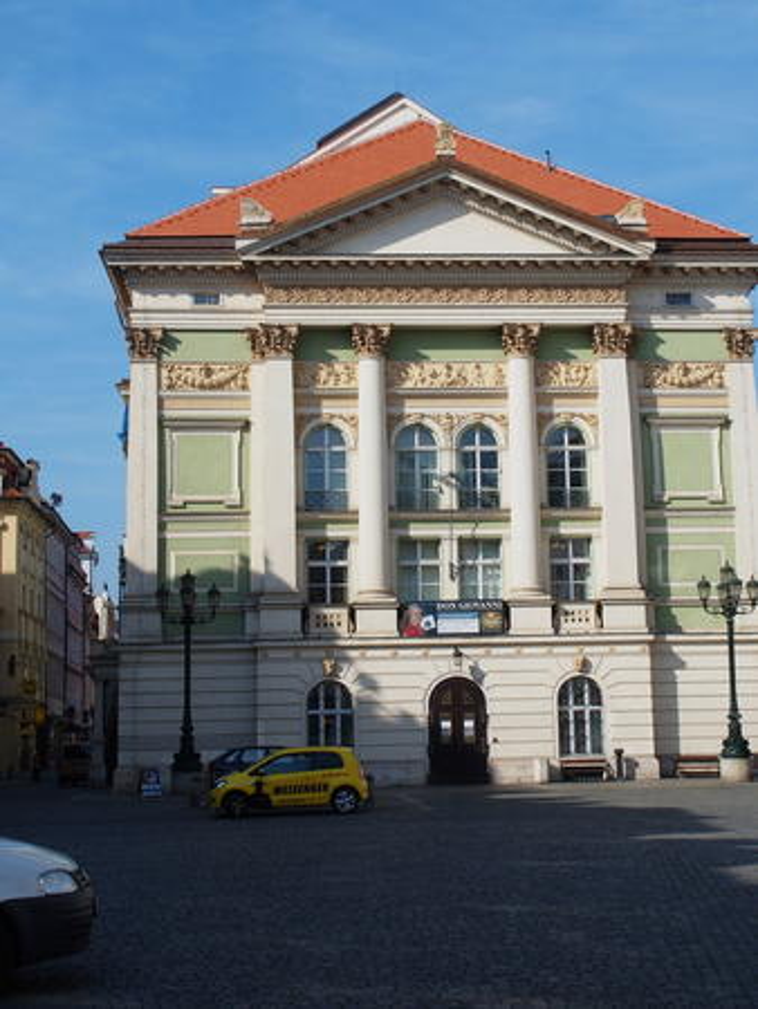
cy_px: 504
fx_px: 1458
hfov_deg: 29.1
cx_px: 379
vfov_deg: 38.2
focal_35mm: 50
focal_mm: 10.8
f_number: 5
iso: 100
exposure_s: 1/640
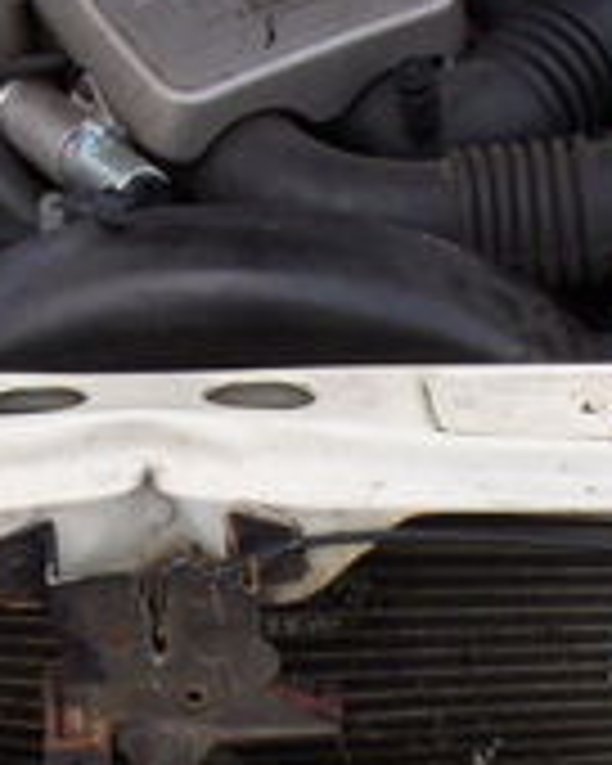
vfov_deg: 13.7
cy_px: 518
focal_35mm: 140
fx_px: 3170
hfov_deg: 11.0
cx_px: 243
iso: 100
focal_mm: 6.3
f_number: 3.3
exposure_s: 1/100
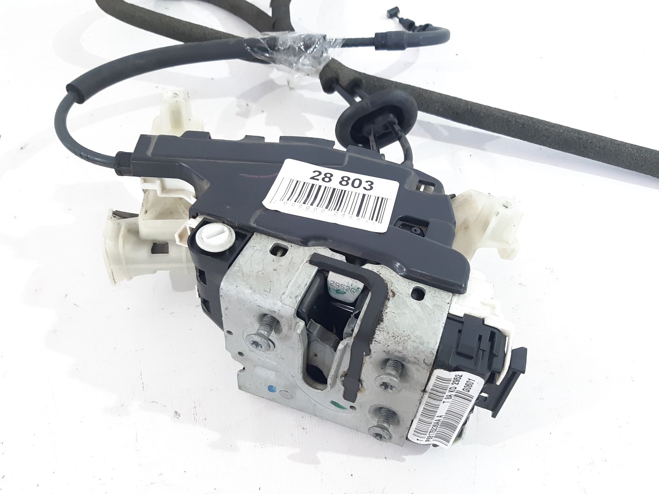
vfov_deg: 51.3
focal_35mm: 27
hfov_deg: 65.3
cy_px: 247
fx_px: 514
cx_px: 330
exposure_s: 1/50
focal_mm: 3.93
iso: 160
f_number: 1.7
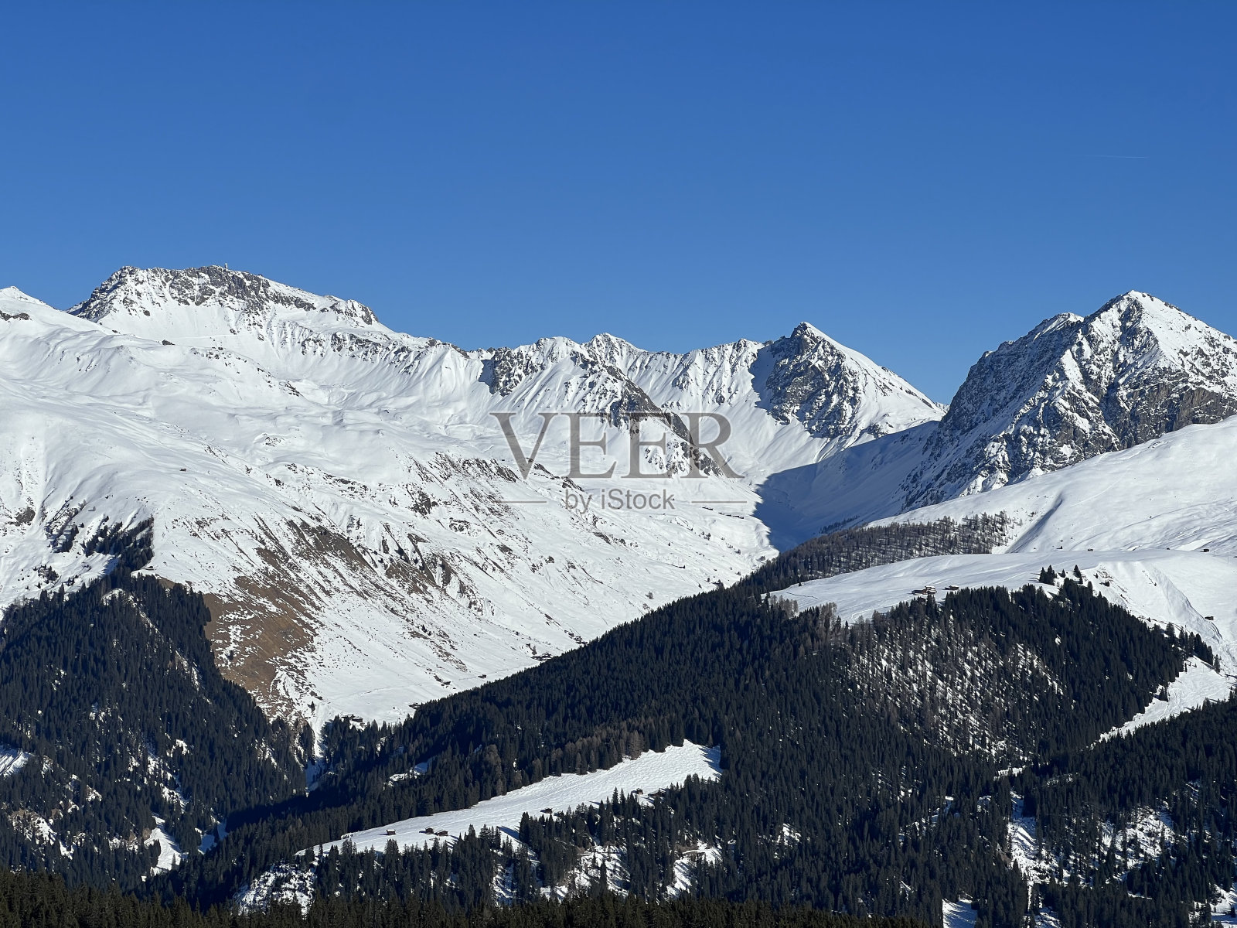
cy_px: 464
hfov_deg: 25.3
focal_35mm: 77
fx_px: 2752
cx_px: 618
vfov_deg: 19.1
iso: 32
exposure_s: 1/2481
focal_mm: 9
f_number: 2.8
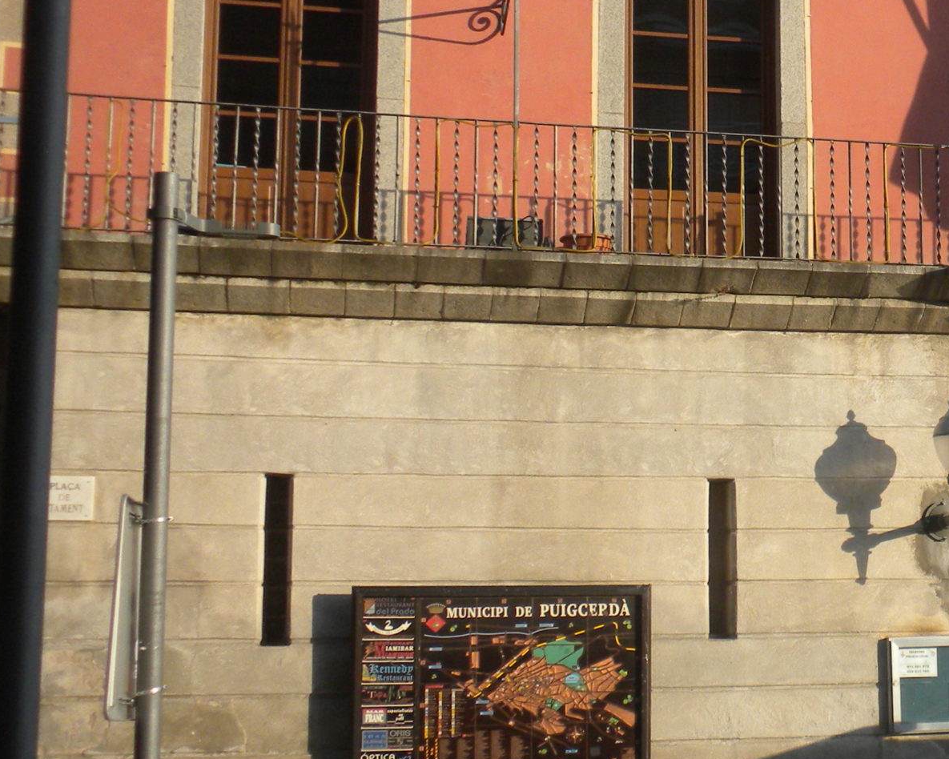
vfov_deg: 19.6
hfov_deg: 23.4
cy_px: 314
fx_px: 2191
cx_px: 965
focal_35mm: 78
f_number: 3.5
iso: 122
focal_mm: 6.6
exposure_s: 1/492
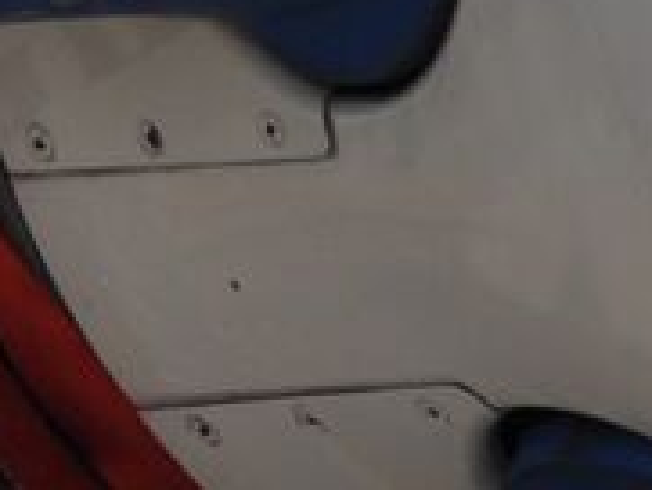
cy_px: -166
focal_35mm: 1935
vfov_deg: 0.8
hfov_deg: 1.0
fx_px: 36470
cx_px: 339
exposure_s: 1/1250
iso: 200
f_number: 8
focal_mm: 190
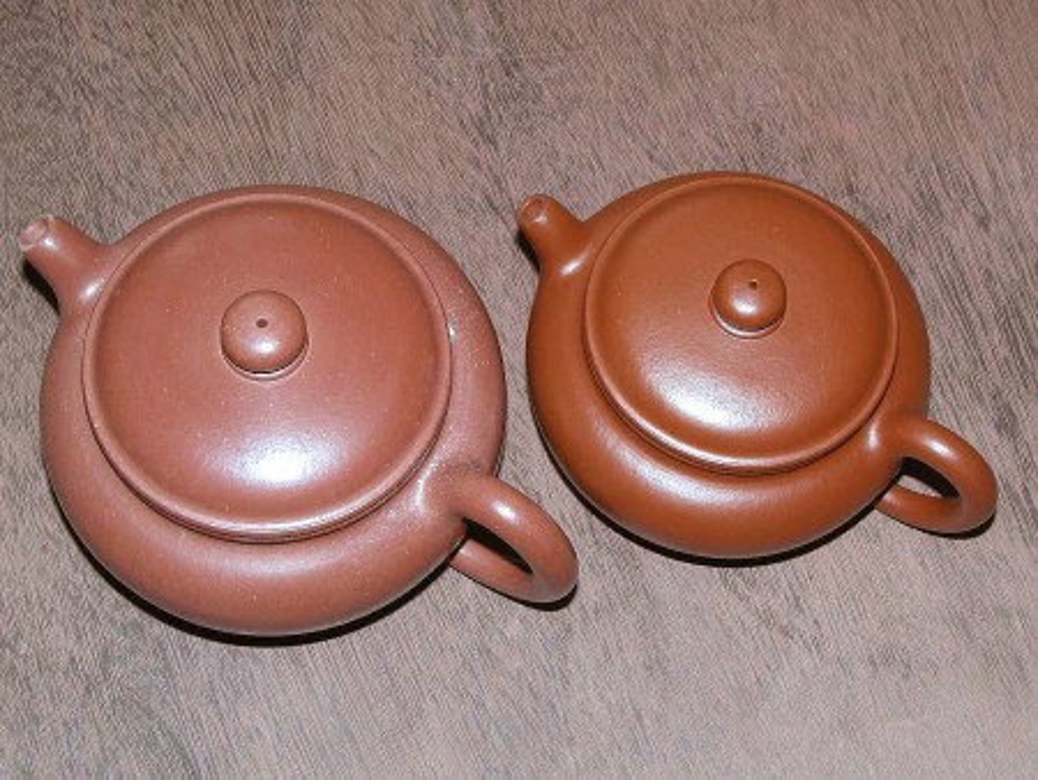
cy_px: 390
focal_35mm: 77
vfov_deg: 19.2
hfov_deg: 25.3
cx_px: 519
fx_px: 2310
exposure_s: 1/125
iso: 100
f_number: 7.6
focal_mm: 19.9
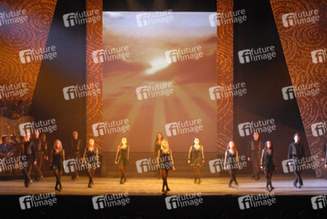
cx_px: 164
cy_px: 110
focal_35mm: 105
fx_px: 955
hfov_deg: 19.4
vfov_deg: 13.1
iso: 1600
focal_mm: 70
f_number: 5.6
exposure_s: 1/15
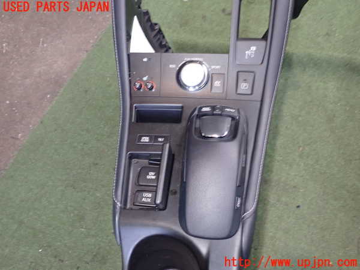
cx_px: 180
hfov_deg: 60.0
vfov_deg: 46.8
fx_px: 312
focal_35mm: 30
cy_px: 135
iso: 250
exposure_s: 1/6
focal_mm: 5.4
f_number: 6.3
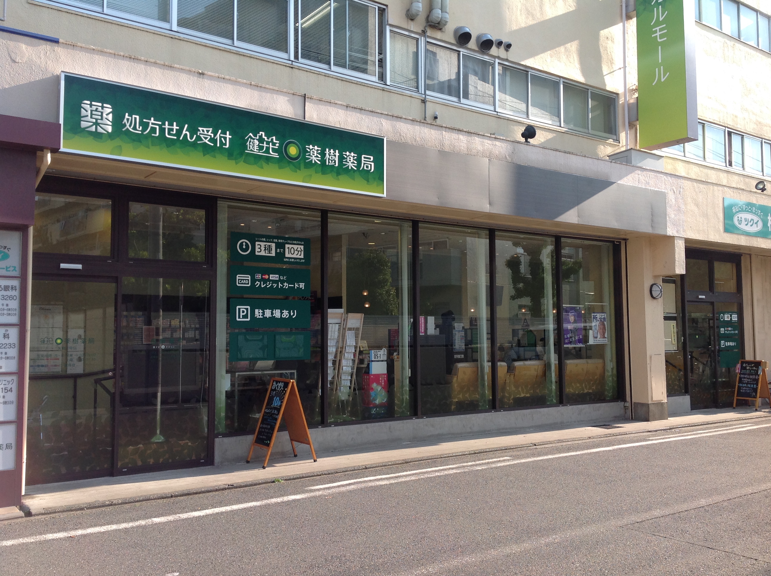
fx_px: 778
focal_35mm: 35
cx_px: 386
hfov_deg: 52.7
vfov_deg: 40.6
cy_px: 288
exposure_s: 1/504
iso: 50
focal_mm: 4.28
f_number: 2.4
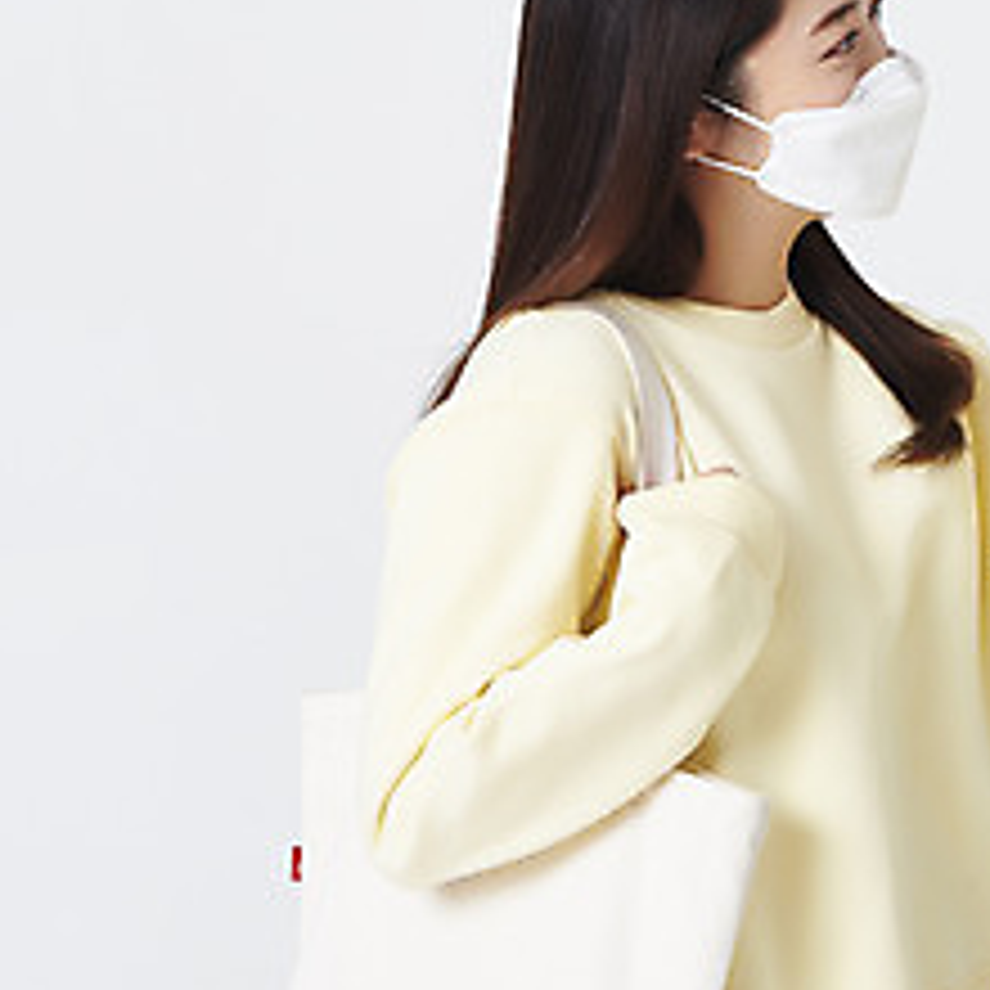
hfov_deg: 10.5
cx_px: 1325
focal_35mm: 162
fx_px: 5242
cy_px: 292
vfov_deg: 10.8
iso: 100
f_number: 13
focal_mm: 70
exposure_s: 1/125
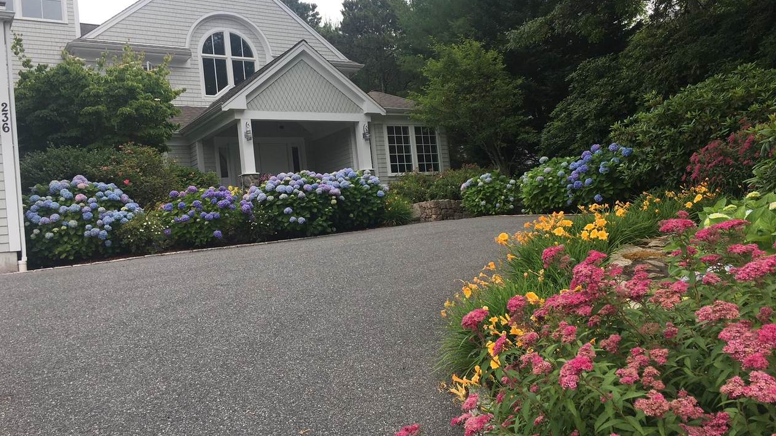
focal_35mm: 32
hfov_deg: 61.0
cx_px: 384
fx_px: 658
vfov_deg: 36.7
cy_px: 210
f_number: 2.2
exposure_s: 1/519
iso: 25
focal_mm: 4.15
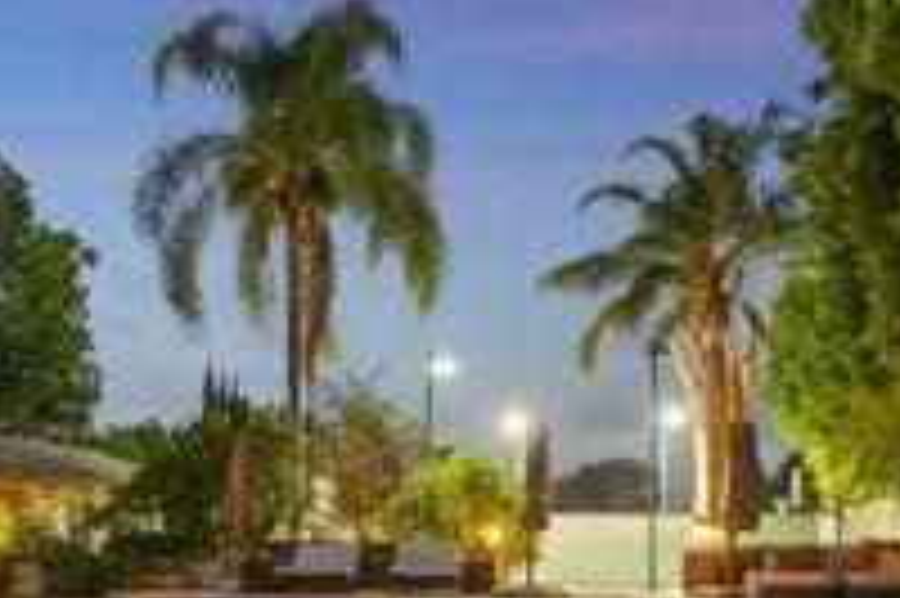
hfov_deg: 50.9
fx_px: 944
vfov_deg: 33.0
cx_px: 421
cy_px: 558
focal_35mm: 38
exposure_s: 8
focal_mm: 16.8
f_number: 8
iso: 160
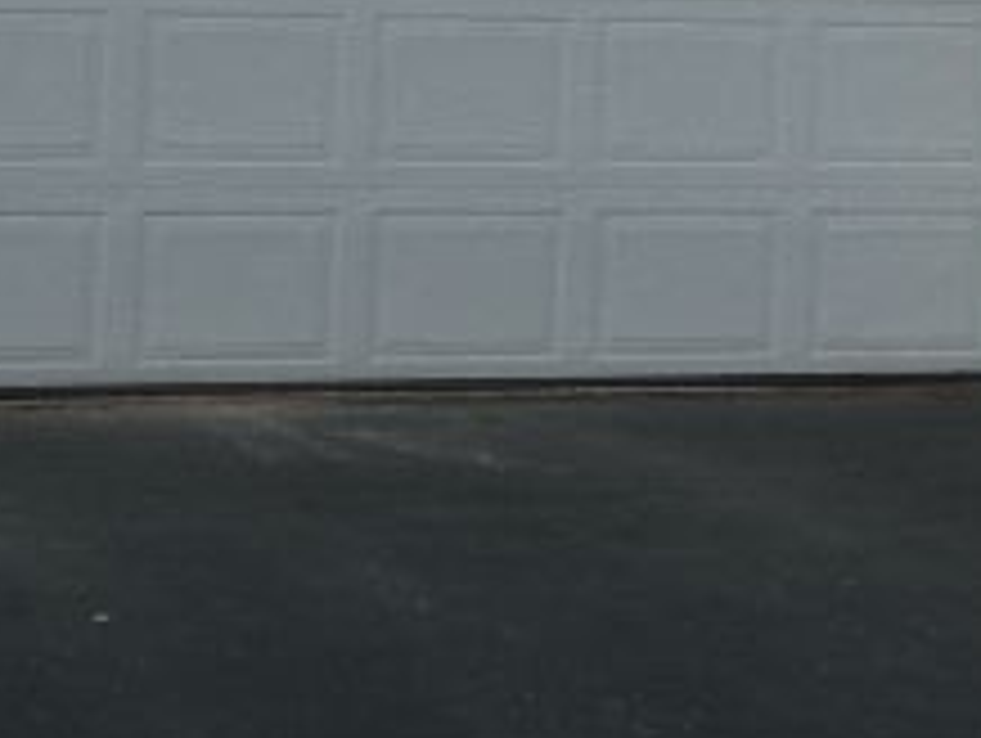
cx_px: 2196
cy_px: -207
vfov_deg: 7.5
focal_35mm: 197
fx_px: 5589
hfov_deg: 9.2
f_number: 6.3
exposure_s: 1/231
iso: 64
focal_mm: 7.4
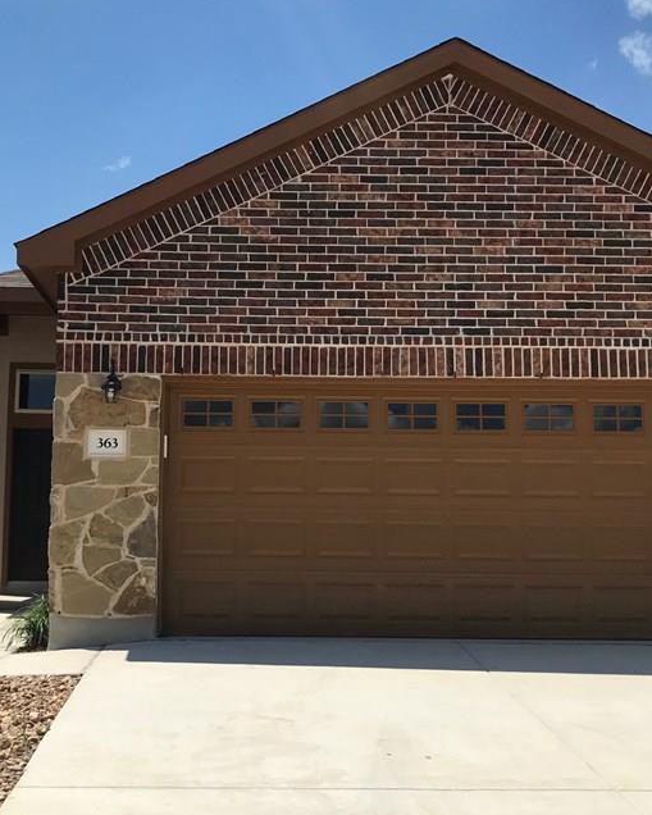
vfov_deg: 42.0
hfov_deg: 34.0
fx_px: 1061
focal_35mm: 44
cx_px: 255
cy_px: 424
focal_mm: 3.99
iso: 20
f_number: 1.8
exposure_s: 1/4167
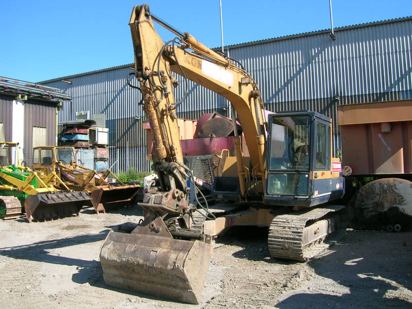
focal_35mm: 35
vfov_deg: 40.7
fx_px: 417
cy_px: 154
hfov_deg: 52.6
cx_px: 206
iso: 50
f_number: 4.8
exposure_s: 1/316
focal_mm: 5.4
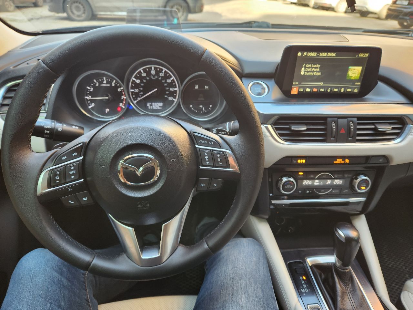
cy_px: 155
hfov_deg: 73.9
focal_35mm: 23
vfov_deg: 58.9
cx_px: 206
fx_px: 274
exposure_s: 1/100
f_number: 1.8
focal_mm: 5.4
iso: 160
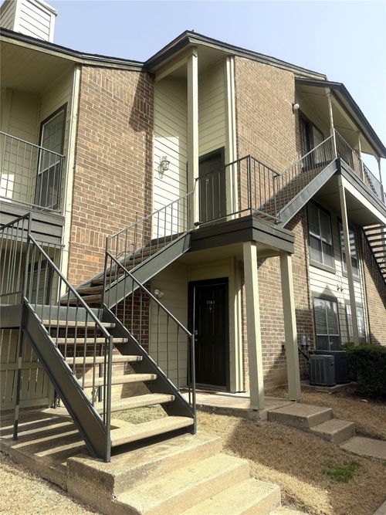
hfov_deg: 56.8
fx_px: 357
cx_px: 193
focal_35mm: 24
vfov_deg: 71.6
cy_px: 258
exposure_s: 1/3021
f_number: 1.78
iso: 80
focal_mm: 6.76
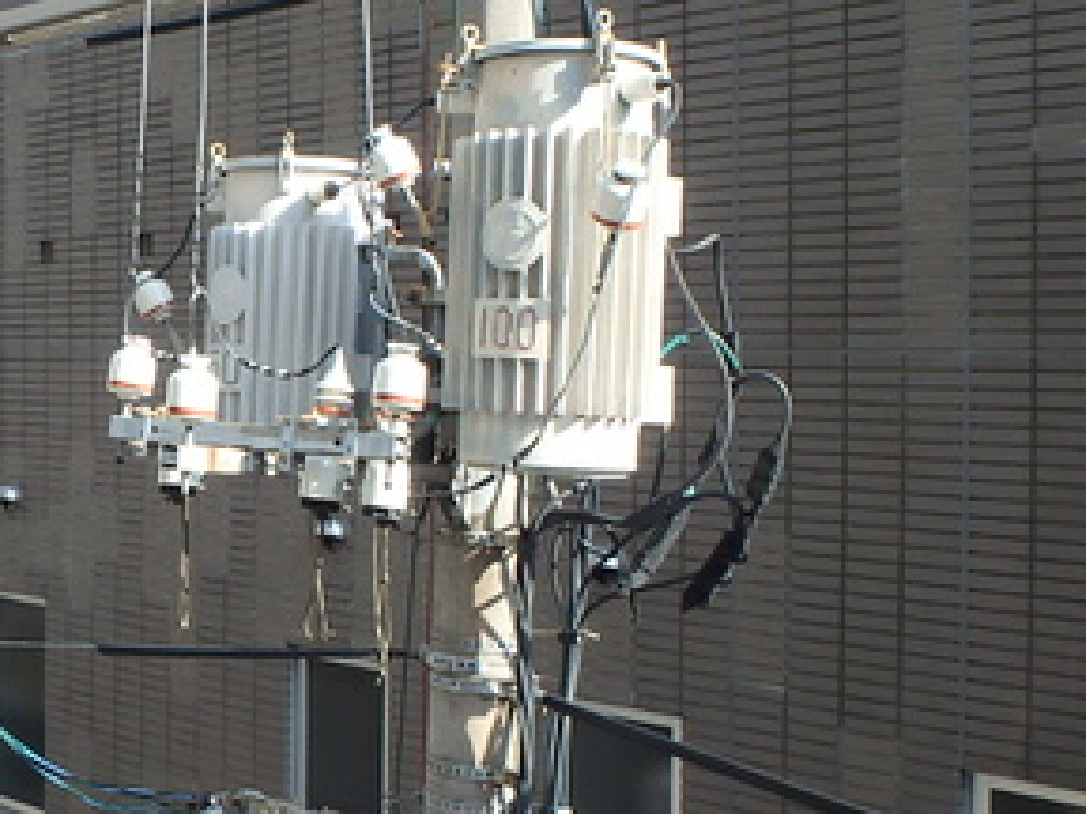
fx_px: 1600
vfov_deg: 28.5
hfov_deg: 35.2
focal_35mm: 51
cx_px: 98
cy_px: 360
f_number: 3.5
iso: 125
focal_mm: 3.7
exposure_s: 1/250
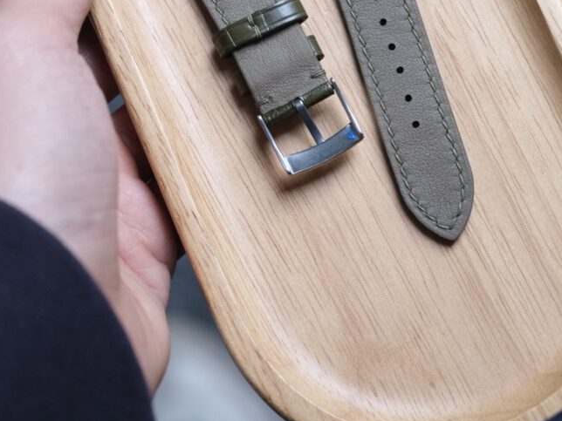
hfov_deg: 15.1
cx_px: 280
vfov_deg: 11.2
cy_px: 14
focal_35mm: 131
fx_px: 2127
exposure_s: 1/100
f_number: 5
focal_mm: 60
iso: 1600
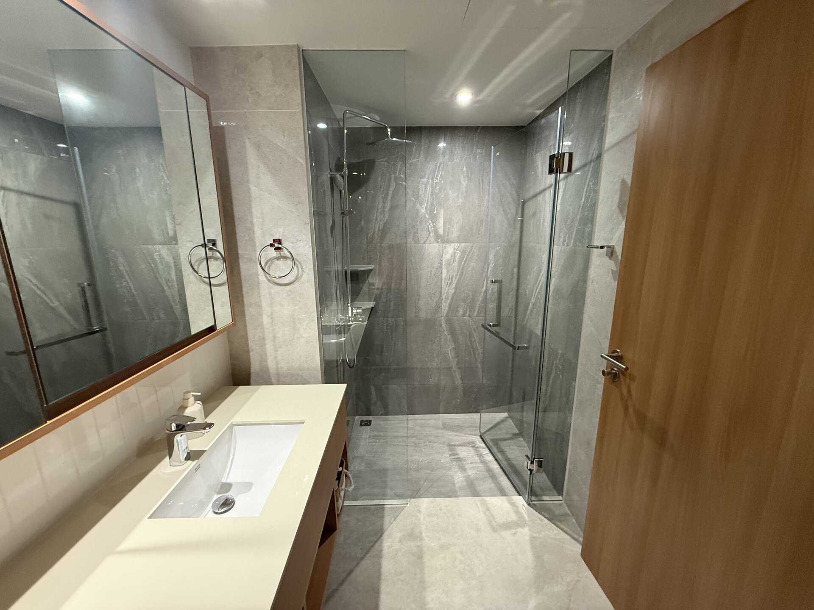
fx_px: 329
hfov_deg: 102.1
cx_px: 407
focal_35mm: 14
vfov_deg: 85.7
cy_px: 305
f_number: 2.2
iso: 400
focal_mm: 2.22
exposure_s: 1/50
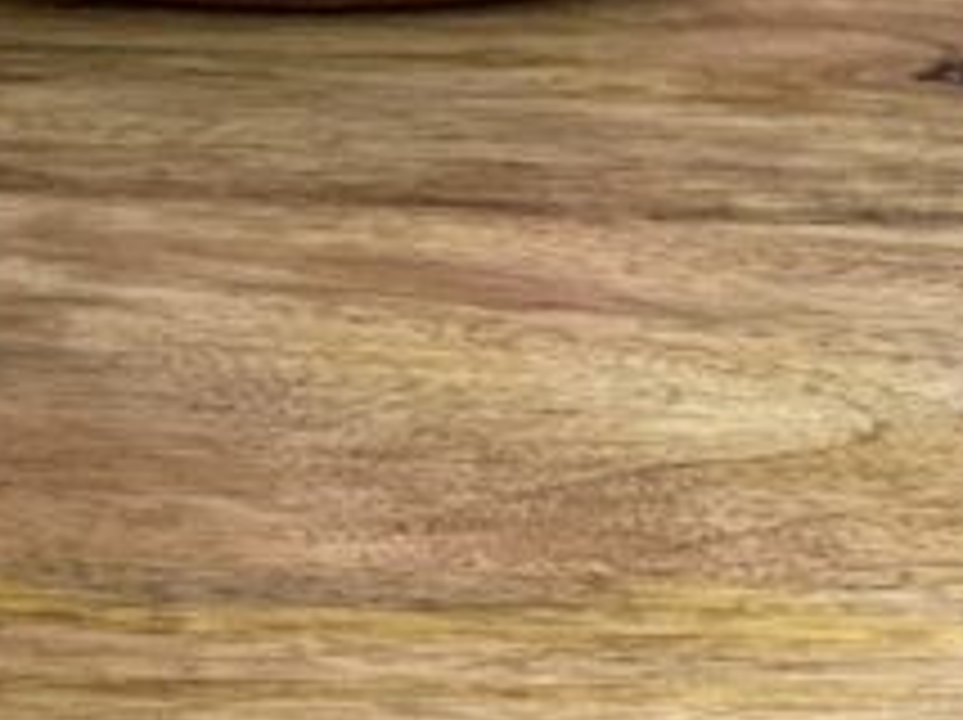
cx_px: -702
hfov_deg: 10.1
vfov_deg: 7.7
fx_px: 5196
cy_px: -450
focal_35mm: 187
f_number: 2.4
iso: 250
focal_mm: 6
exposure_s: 1/60
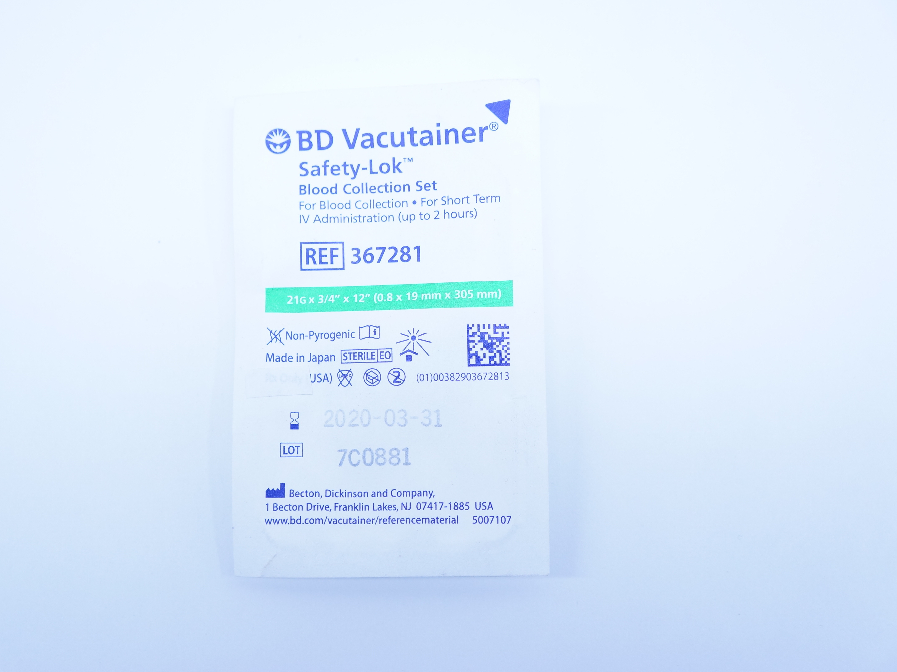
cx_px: 393
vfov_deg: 30.5
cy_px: 337
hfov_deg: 39.9
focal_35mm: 48
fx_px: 1232
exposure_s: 1/200
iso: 800
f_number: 4.5
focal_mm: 29
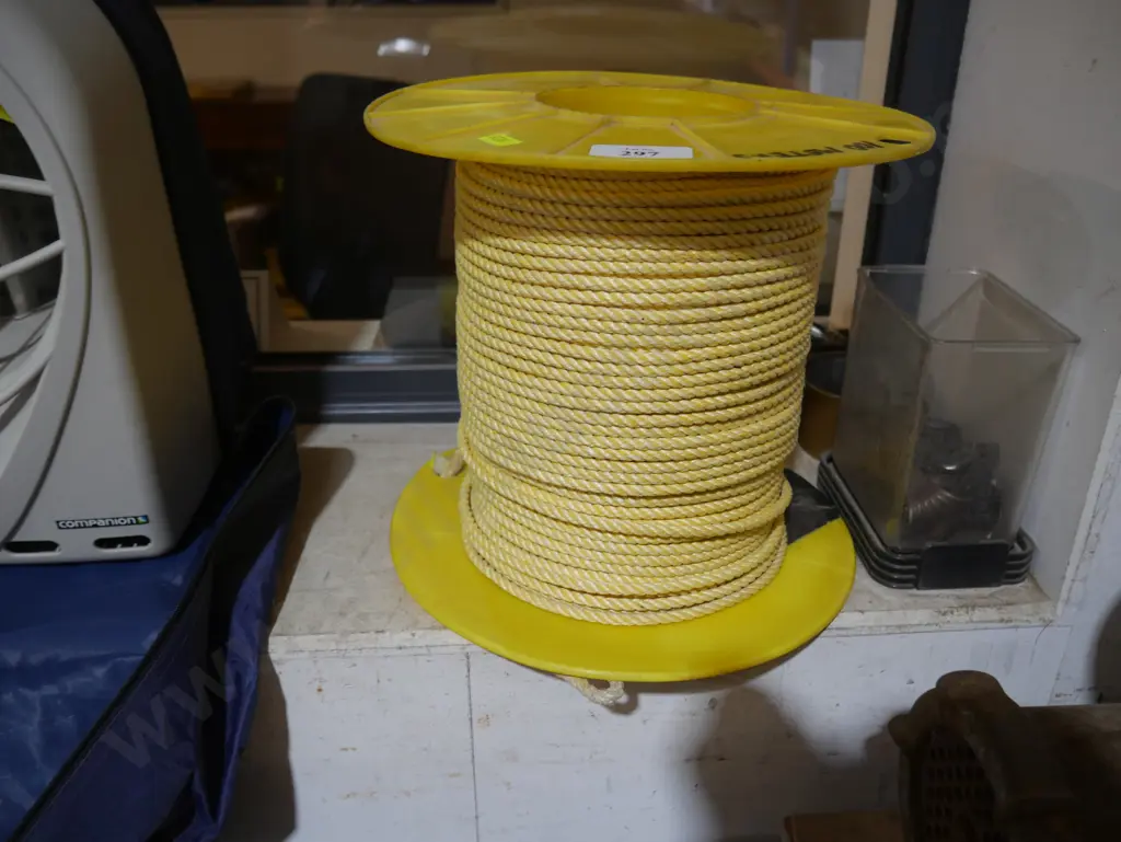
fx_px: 972
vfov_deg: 46.8
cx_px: 560
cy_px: 421
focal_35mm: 30
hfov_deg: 59.9
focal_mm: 15
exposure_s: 1/60
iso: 400
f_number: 3.6
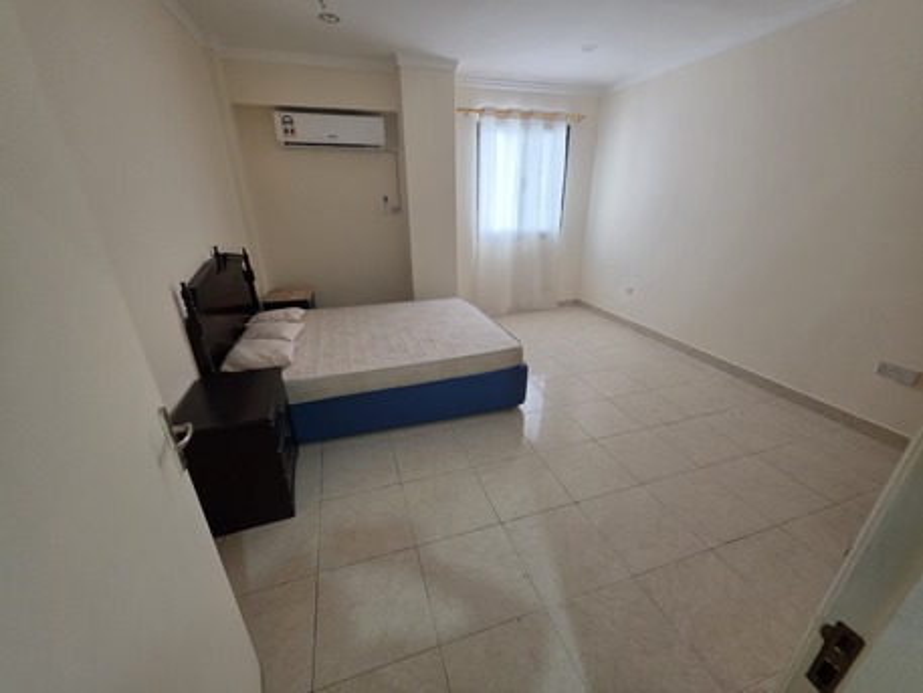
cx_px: 462
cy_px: 346
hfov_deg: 106.2
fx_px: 347
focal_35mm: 13
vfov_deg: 89.9
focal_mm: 2.2
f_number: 1.9
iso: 250
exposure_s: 1/100
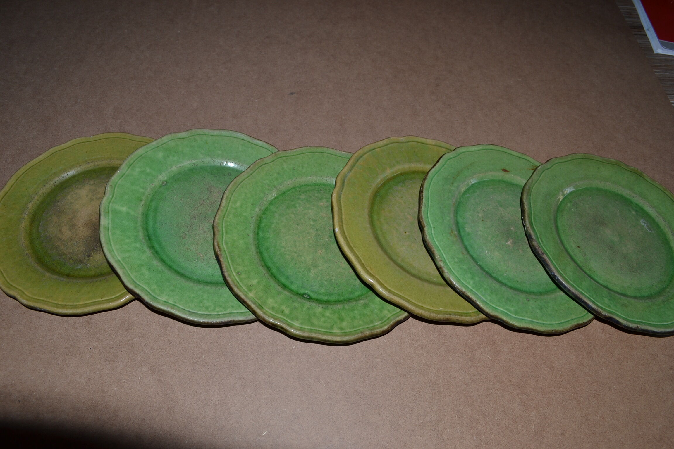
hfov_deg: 67.4
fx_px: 505
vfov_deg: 47.9
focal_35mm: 27
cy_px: 224
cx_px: 337
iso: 100
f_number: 8
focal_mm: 18
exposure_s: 1/60
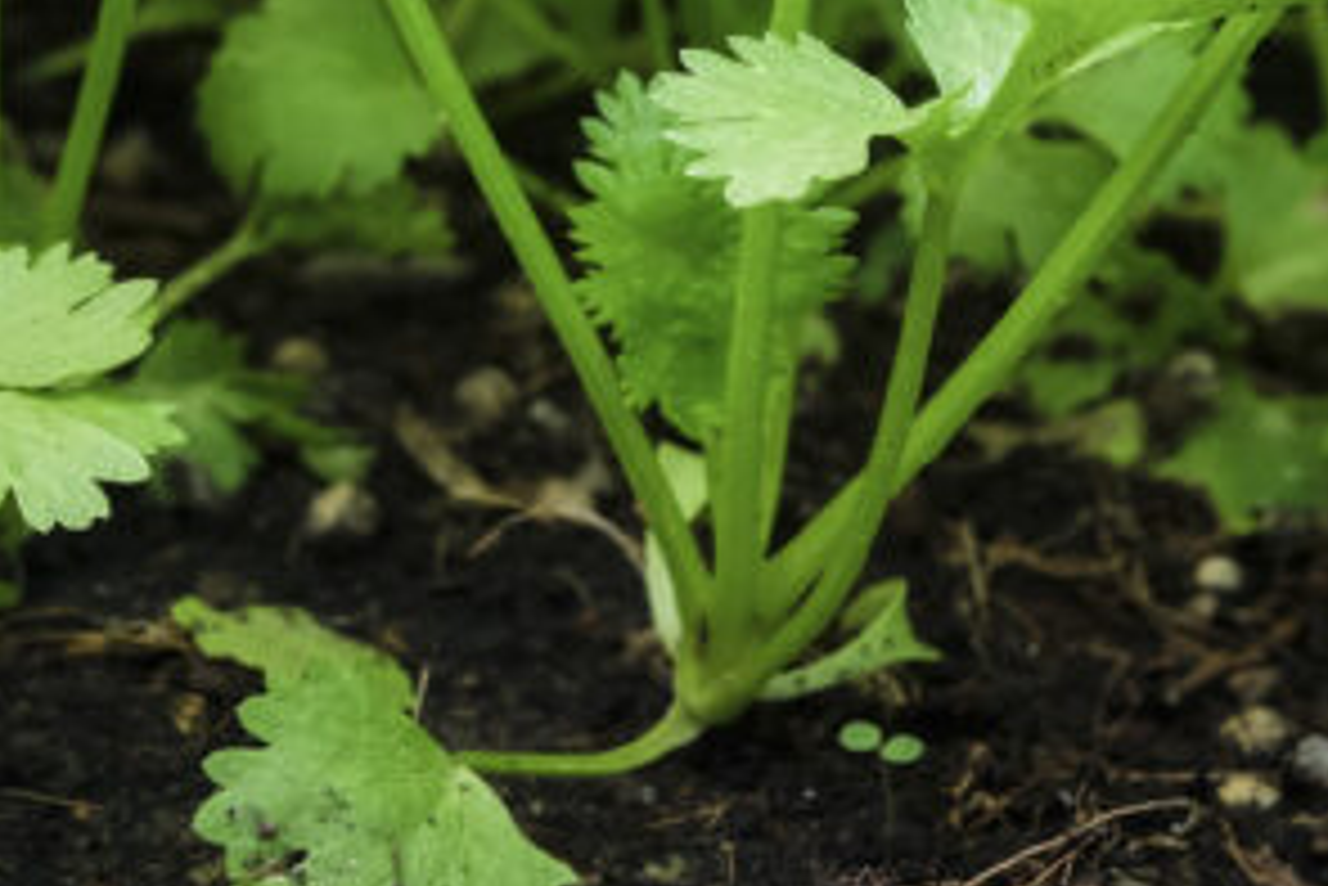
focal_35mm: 139
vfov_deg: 9.7
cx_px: 392
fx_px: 5130
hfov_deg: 14.7
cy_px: -160
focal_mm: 26.9
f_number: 9
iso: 100
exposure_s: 1/4
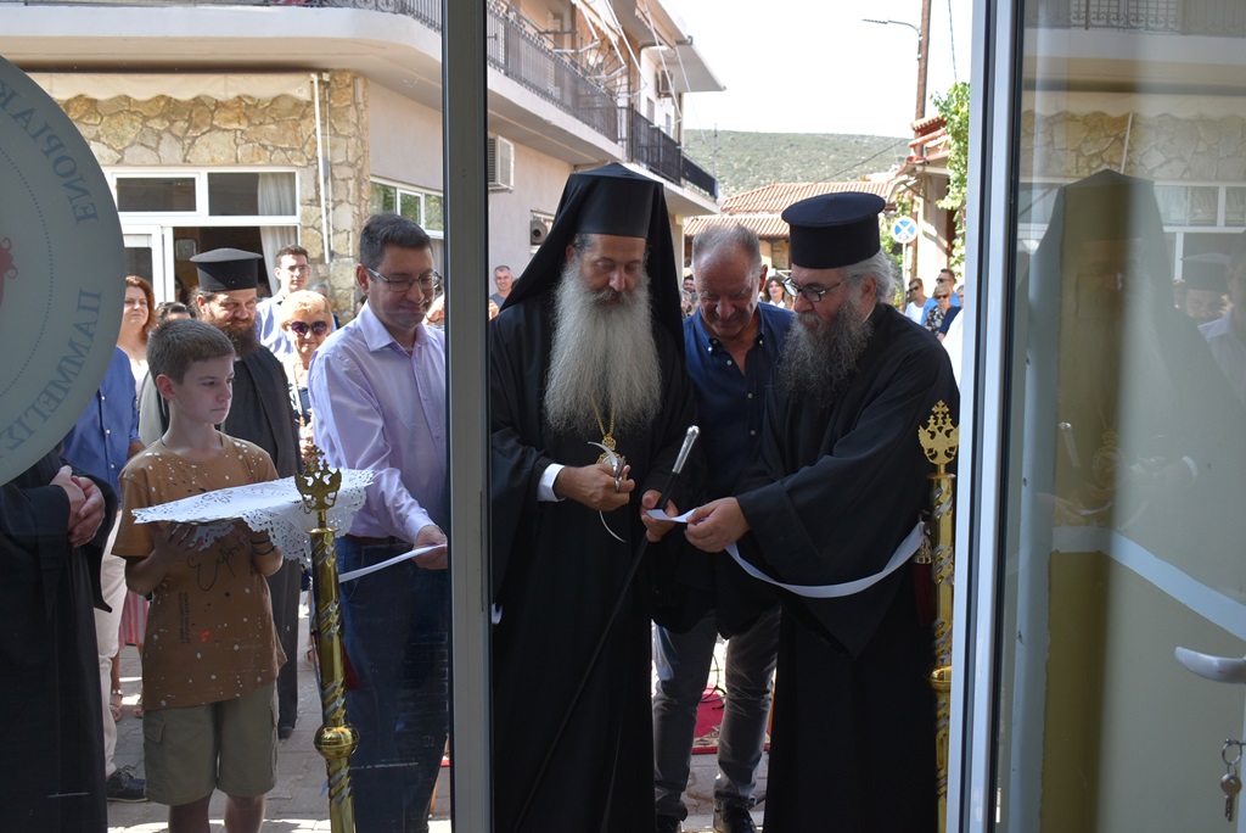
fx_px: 1247
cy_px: 416
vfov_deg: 36.9
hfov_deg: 53.1
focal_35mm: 36
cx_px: 623
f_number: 5.6
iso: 250
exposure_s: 1/250
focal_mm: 24
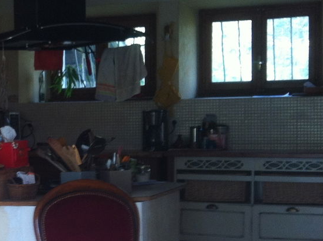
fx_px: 941
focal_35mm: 101
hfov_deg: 18.4
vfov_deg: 14.6
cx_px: -73
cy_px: 176
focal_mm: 3.85
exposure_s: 1/15
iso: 80
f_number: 2.8
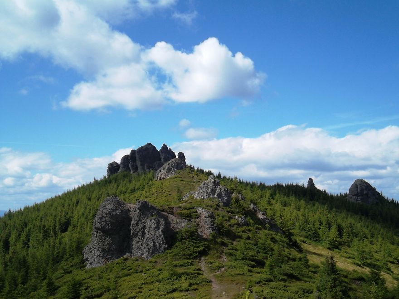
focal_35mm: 44
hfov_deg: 42.9
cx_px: 200
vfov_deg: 32.9
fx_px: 507
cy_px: 150
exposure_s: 1/600
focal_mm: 7.8
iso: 80
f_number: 4.5
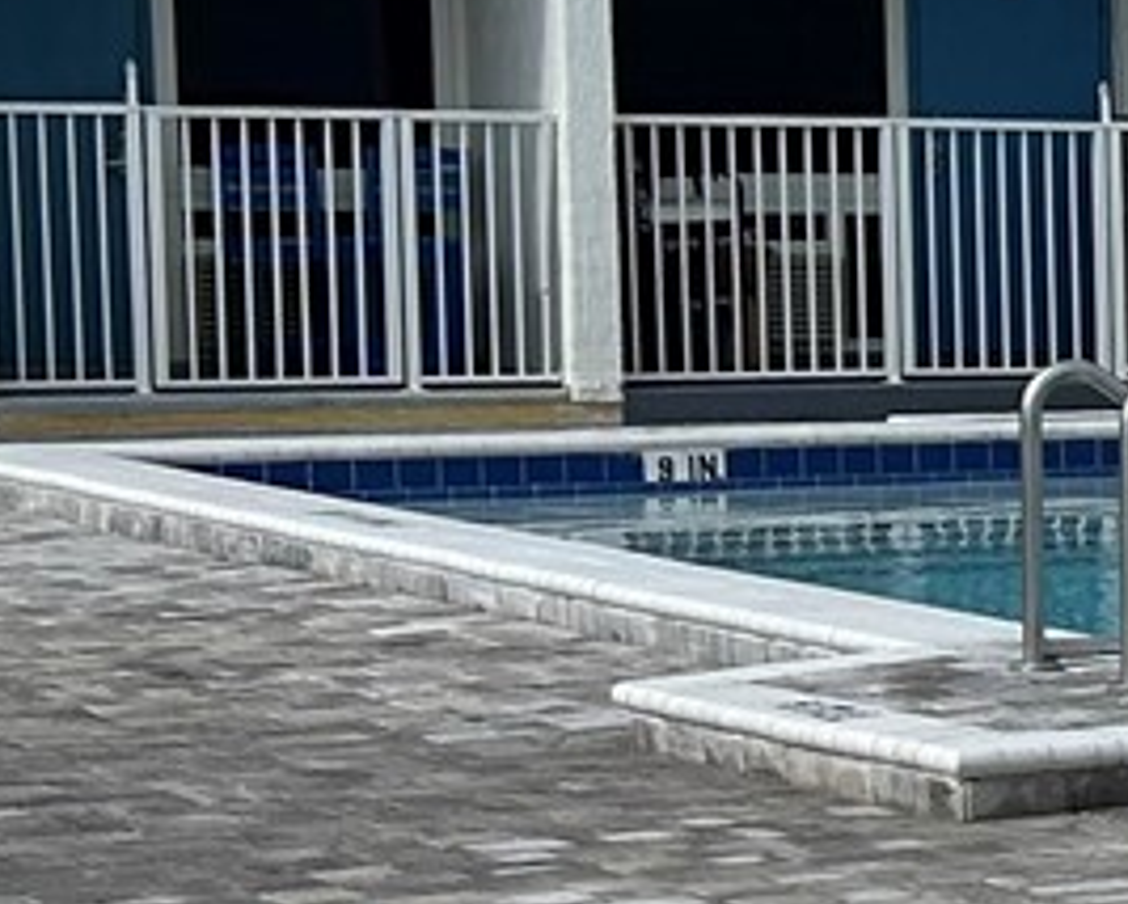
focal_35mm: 152
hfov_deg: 10.5
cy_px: 710
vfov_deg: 10.1
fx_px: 5078
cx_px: 2881
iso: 50
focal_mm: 5.7
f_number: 1.5
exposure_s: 1/6211
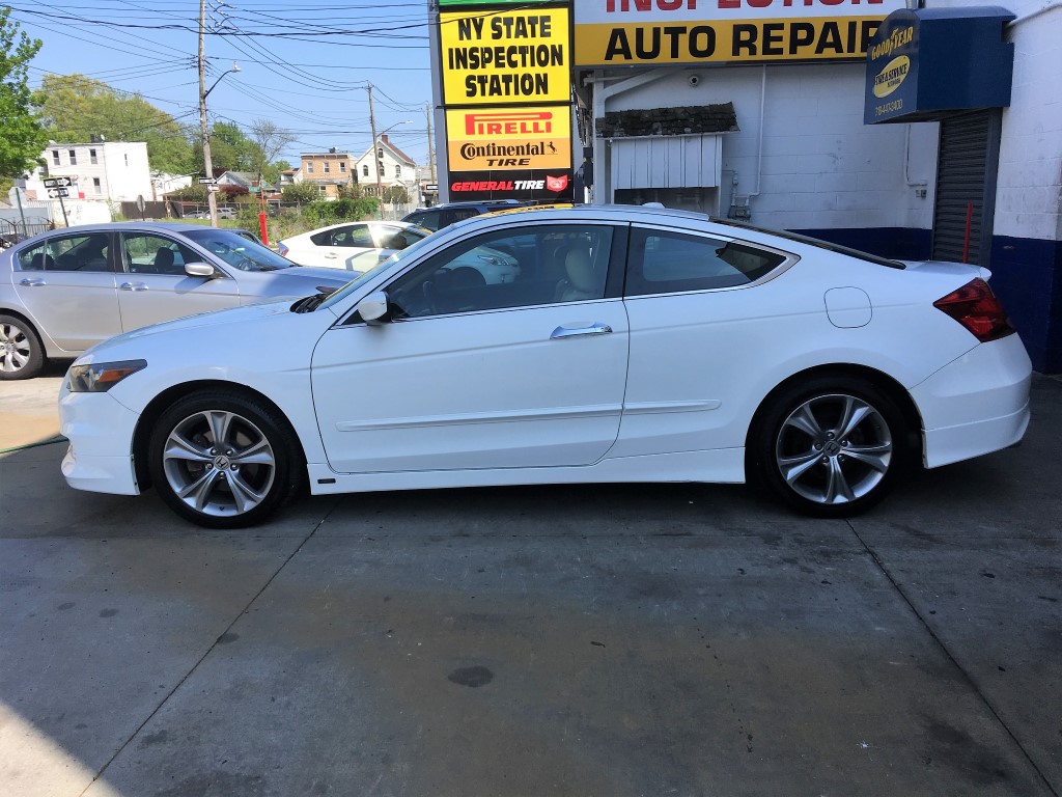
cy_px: 398
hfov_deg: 61.7
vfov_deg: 48.2
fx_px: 890
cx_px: 531
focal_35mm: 29
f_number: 2.2
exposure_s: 1/986
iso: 25
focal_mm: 4.15
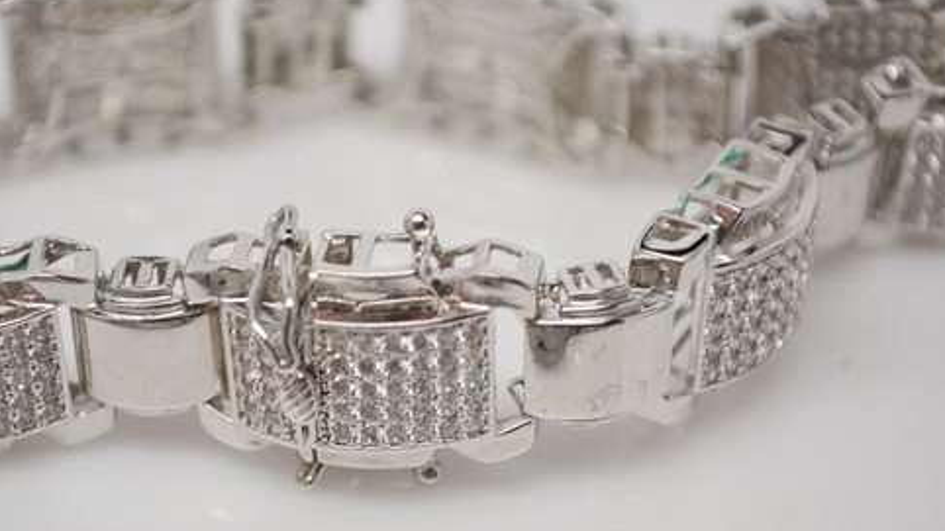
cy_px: 317
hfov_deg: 19.9
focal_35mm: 108
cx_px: 398
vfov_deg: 11.2
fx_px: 2697
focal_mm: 55
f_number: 5.6
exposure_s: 1/80
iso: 400
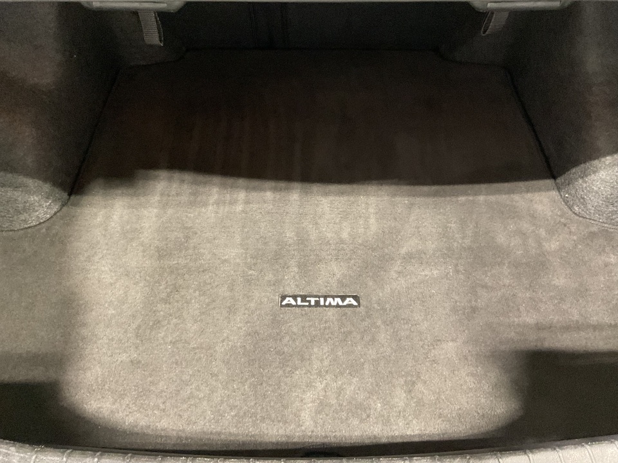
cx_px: 309
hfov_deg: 61.7
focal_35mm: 29
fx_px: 518
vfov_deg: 48.2
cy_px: 232
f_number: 1.8
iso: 500
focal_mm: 3
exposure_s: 1/30
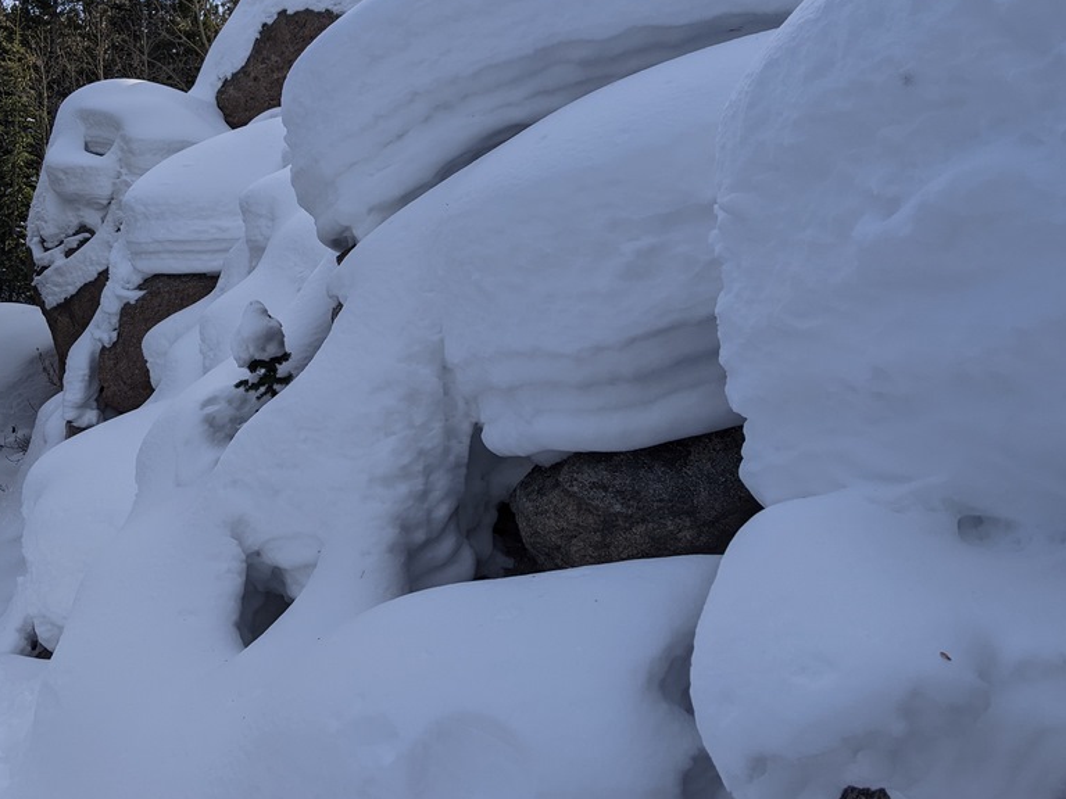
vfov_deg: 39.5
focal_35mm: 36
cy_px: 313
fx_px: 1109
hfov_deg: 51.1
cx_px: 450
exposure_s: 1/3356
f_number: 1.8
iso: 52
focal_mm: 4.44
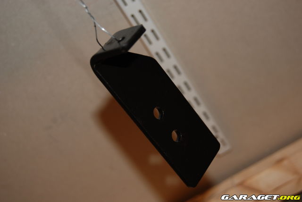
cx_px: 151
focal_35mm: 63
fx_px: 529
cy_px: 101
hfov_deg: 31.9
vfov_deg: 21.6
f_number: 5.3
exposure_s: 1/60
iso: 200
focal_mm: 42
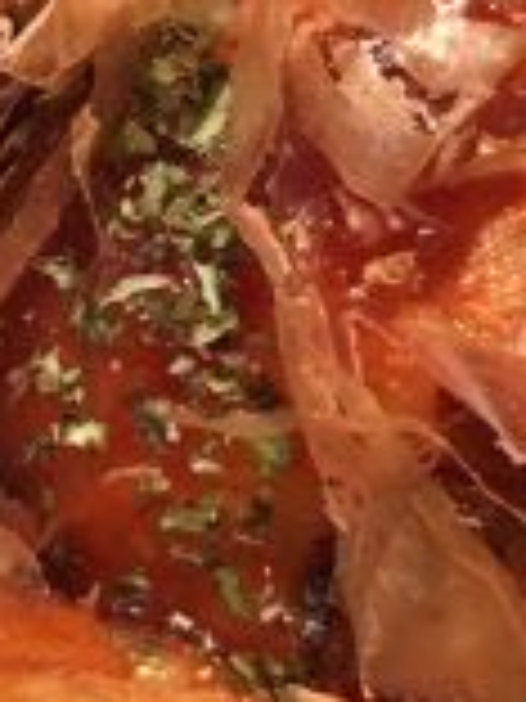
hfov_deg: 11.2
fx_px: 2634
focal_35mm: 130
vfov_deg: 15.1
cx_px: -56
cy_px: 198
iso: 125
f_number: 2.2
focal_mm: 4.15
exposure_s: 1/33
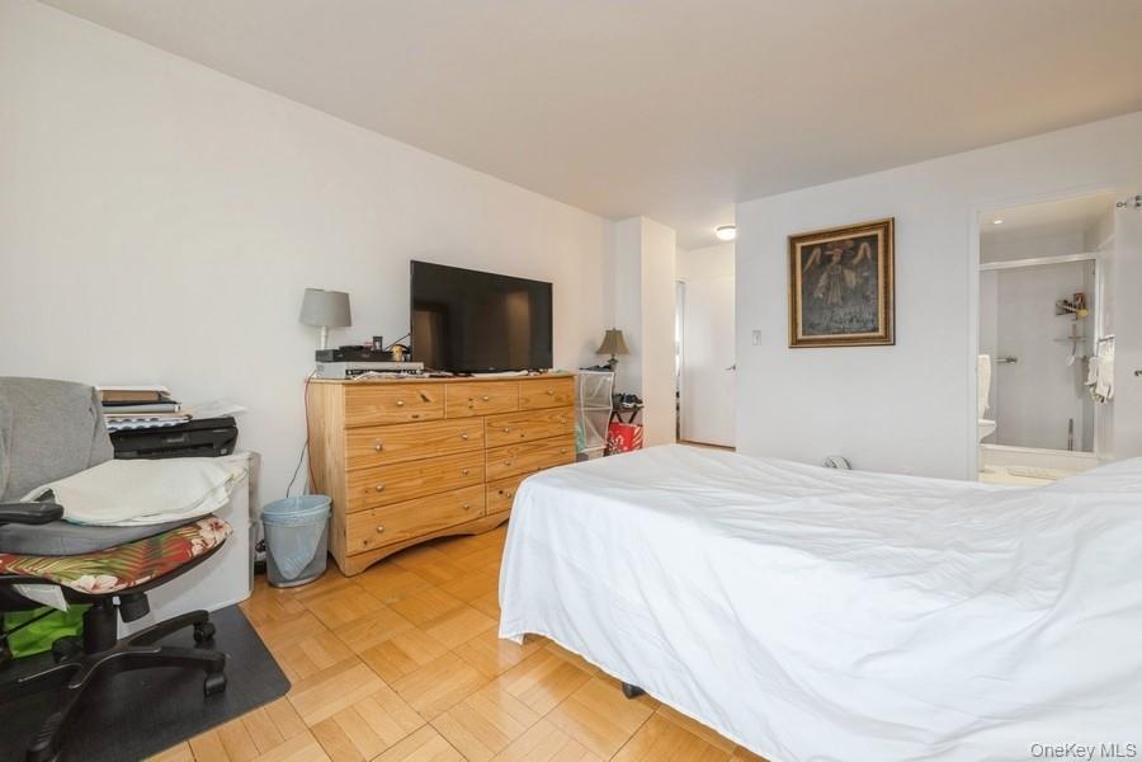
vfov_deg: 81.2
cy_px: 381
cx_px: 571
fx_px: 444
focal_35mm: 14
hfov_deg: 104.3
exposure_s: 1/10
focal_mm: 14
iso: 400
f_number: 11
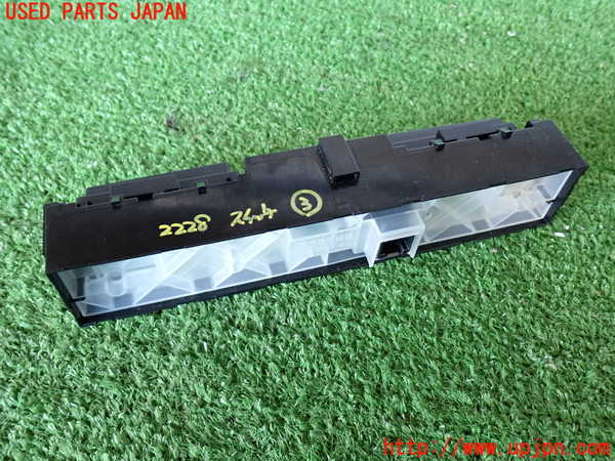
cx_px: 308
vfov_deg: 46.8
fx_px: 533
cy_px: 230
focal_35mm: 30
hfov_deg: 60.0
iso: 250
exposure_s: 1/30
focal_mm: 5.4
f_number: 2.3
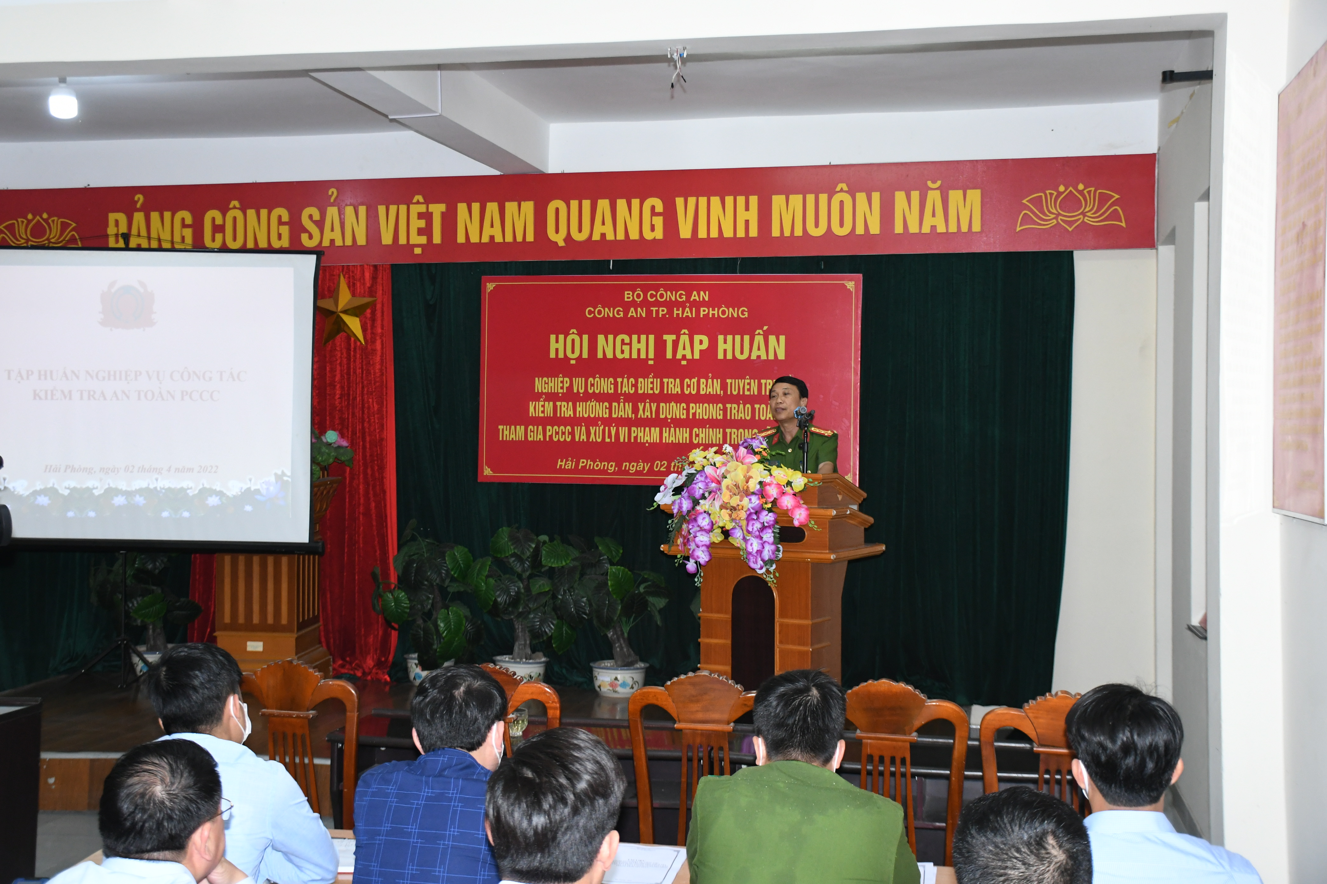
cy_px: 442
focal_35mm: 45
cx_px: 664
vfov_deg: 29.9
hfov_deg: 43.6
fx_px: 1659
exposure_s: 1/200
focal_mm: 30
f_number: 5
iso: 1600
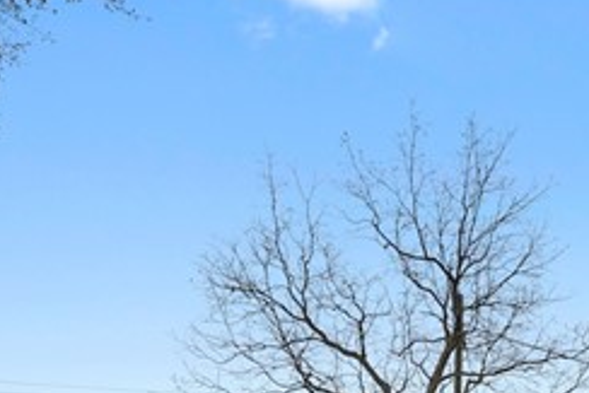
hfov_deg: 20.9
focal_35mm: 80
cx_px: 917
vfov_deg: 15.7
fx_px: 1317
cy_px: 575
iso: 100
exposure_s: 1/200
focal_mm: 18.1
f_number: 6.3
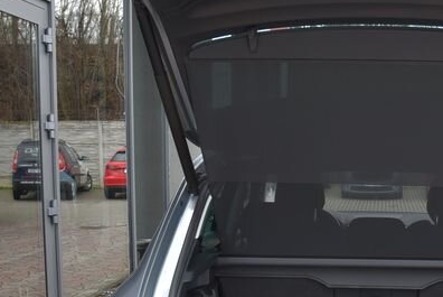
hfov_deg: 31.6
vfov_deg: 21.7
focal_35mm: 62
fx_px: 764
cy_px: 242
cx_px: 349
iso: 500
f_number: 4.5
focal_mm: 24
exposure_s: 1/80
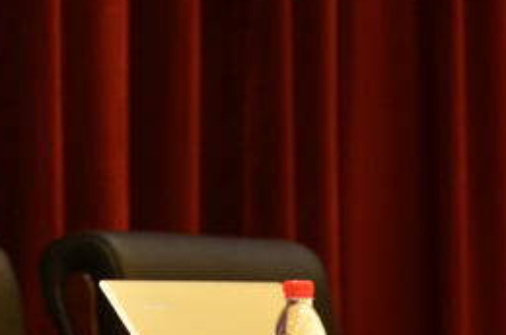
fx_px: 9717
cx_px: -66
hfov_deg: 3.0
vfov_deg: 2.0
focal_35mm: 693
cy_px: 170
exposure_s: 1/50
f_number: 5.6
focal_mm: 200
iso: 1600
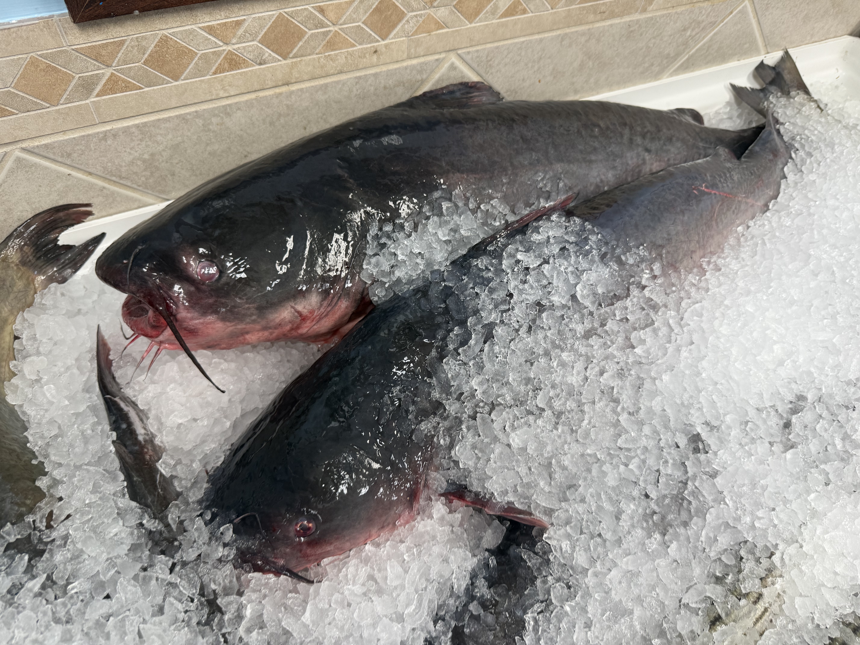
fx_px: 596
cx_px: 430
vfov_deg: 56.8
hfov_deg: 71.6
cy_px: 322
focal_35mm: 24
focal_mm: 6.76
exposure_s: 1/63
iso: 64
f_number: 1.78
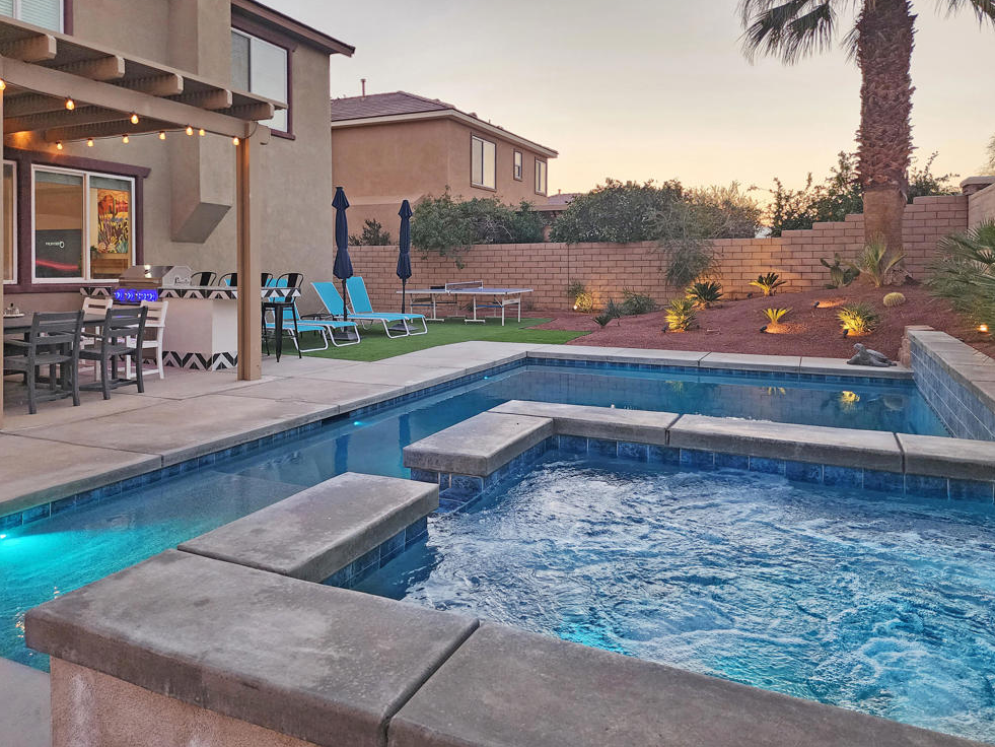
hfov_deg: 71.6
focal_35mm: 24
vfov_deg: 56.8
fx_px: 690
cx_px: 486
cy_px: 366
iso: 250
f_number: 1.8
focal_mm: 6.4
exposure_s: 1/120
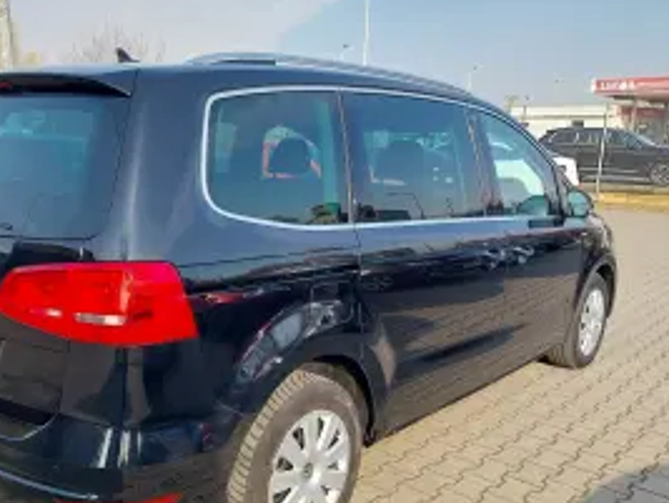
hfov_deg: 52.0
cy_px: 300
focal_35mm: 35
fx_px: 677
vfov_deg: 40.6
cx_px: 253
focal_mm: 4
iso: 25
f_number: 1.8
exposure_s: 1/266
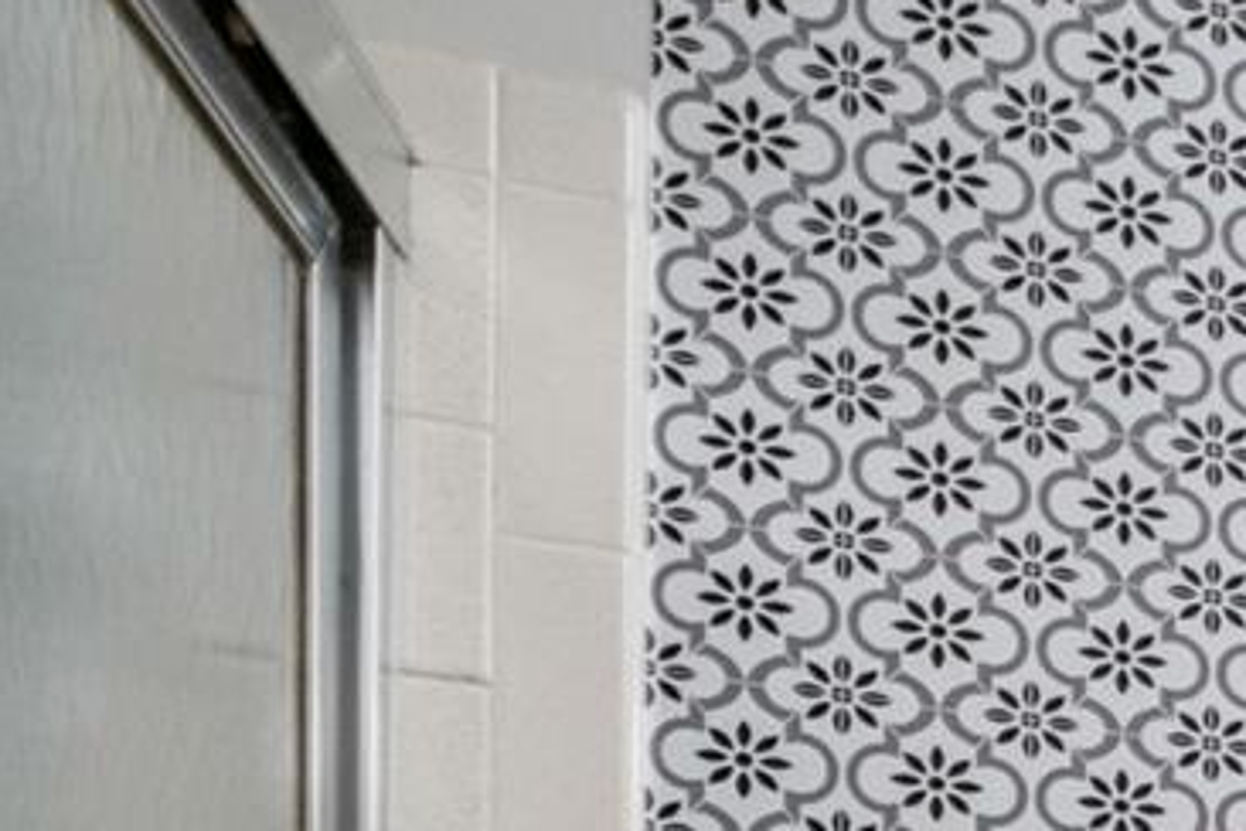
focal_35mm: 84
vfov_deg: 13.9
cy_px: 1630
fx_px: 2907
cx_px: 2884
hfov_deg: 15.4
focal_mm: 10
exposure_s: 1/125
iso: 640
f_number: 5.6
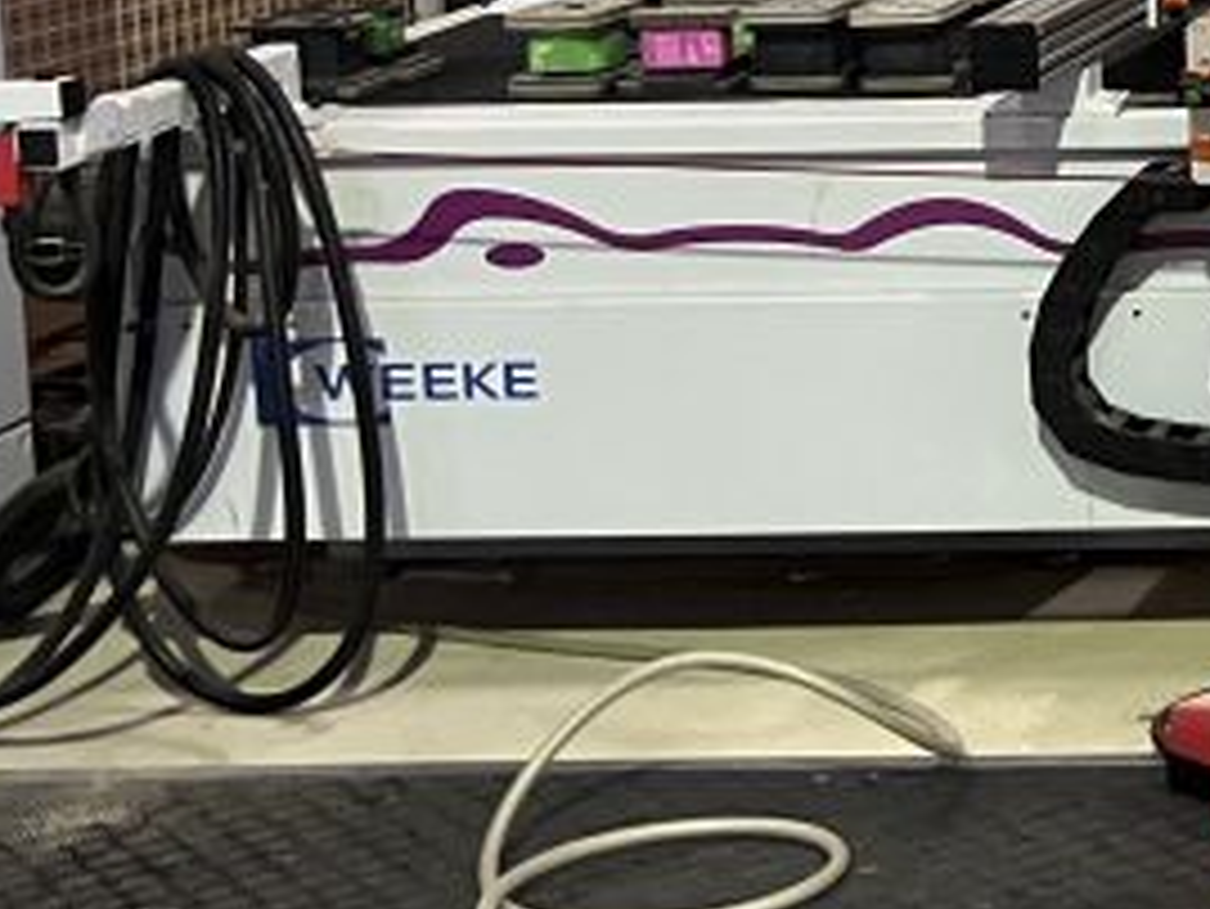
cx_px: 2089
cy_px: -135
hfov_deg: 16.4
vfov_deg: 14.0
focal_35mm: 103
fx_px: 3602
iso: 400
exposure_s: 1/50
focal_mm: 5.7
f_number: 1.5
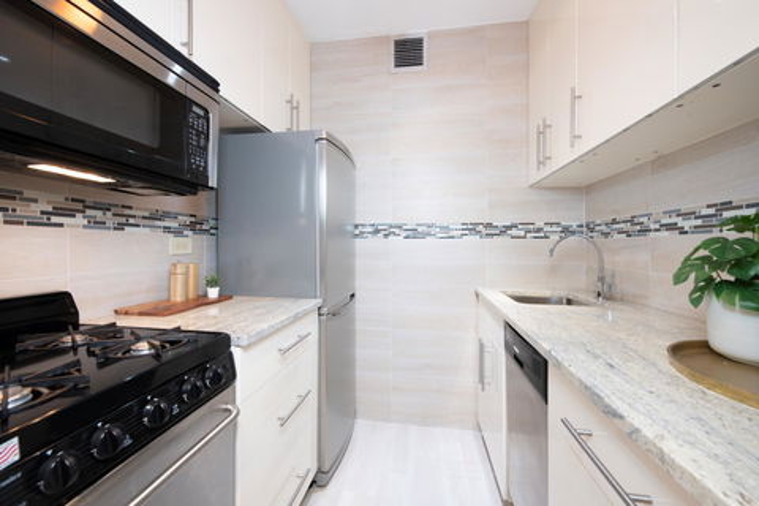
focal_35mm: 14
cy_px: 253
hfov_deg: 104.3
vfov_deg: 81.2
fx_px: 295
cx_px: 380
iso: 250
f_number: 11
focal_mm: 14
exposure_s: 1
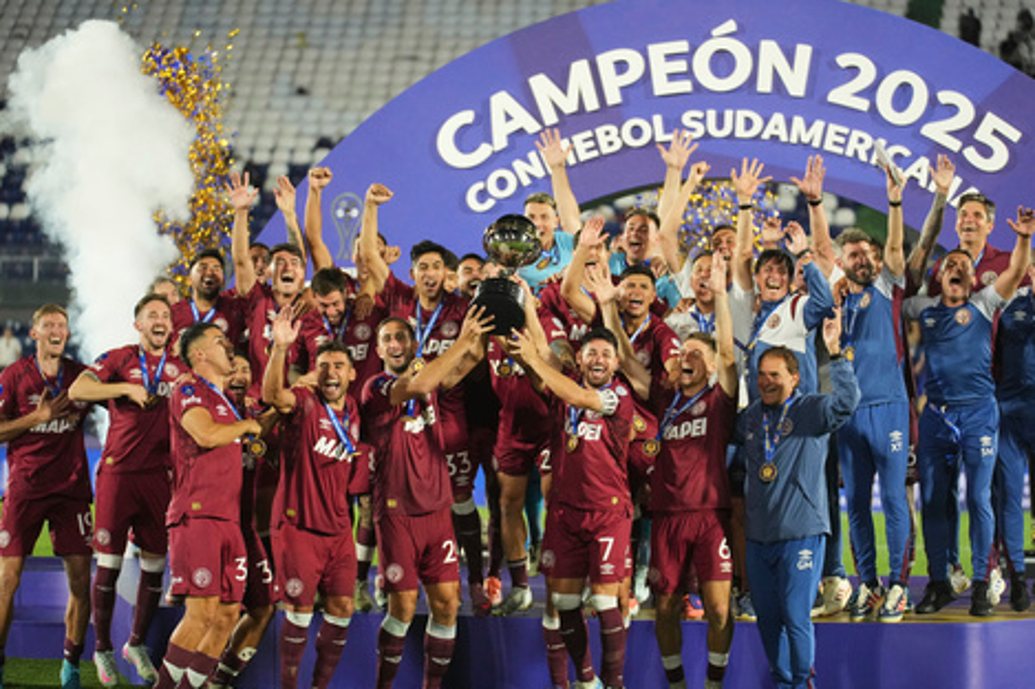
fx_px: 4108
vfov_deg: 9.6
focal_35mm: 143
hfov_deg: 14.4
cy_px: 354
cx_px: 505
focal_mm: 131
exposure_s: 1/1600
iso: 3200
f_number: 2.8
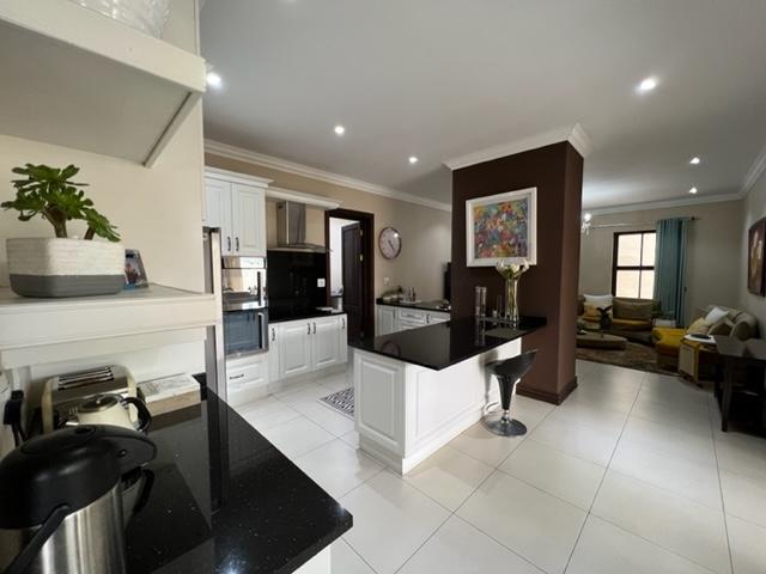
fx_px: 288
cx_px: 383
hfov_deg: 106.2
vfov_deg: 89.9
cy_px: 287
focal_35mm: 13
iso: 250
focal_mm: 1.57
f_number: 1.8
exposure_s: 1/63
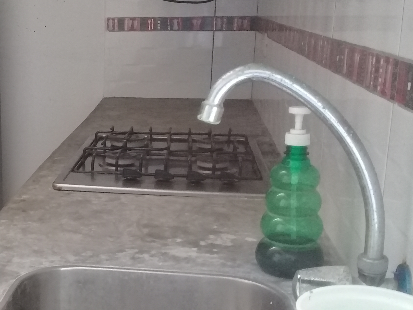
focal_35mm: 60
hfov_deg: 30.4
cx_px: 22
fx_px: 716
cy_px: 193
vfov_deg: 24.4
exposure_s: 1/25
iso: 200
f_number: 2.2
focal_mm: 3.3
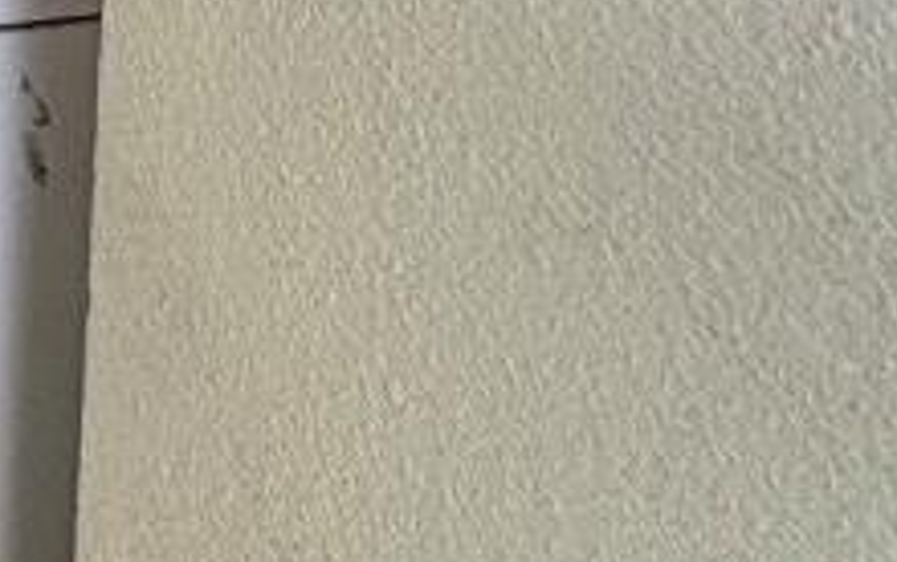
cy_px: -1000
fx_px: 2472
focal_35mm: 101
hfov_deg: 13.5
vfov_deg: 10.3
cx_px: -1378
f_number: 2.2
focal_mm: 2.22
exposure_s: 1/60
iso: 160
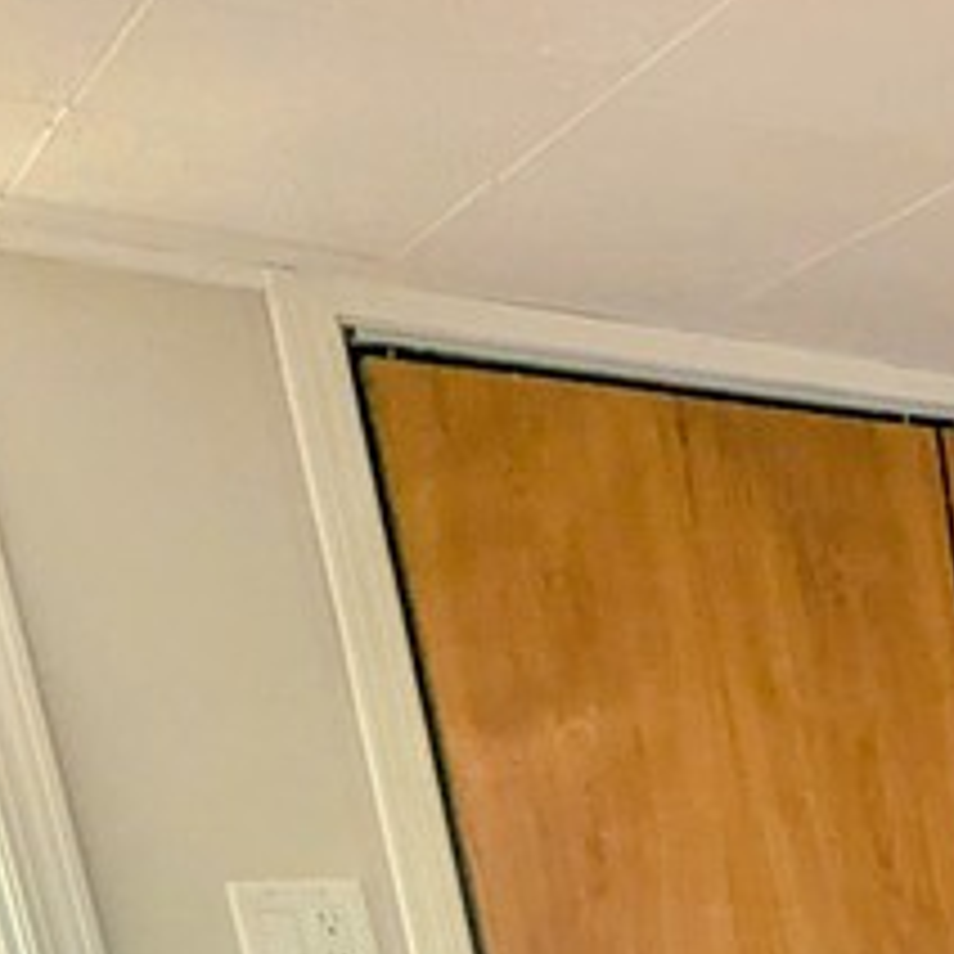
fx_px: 2245
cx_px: 1766
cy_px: 1750
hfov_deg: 18.3
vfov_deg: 18.4
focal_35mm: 72
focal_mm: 2.35
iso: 77
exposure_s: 1/142
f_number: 2.2
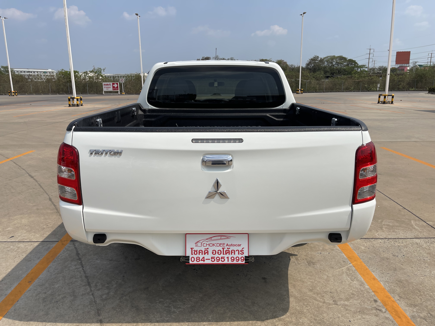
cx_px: 218
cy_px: 163
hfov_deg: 69.4
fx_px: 314
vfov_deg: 54.9
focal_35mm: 25
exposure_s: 1/6993
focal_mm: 5.1
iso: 32
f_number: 1.6
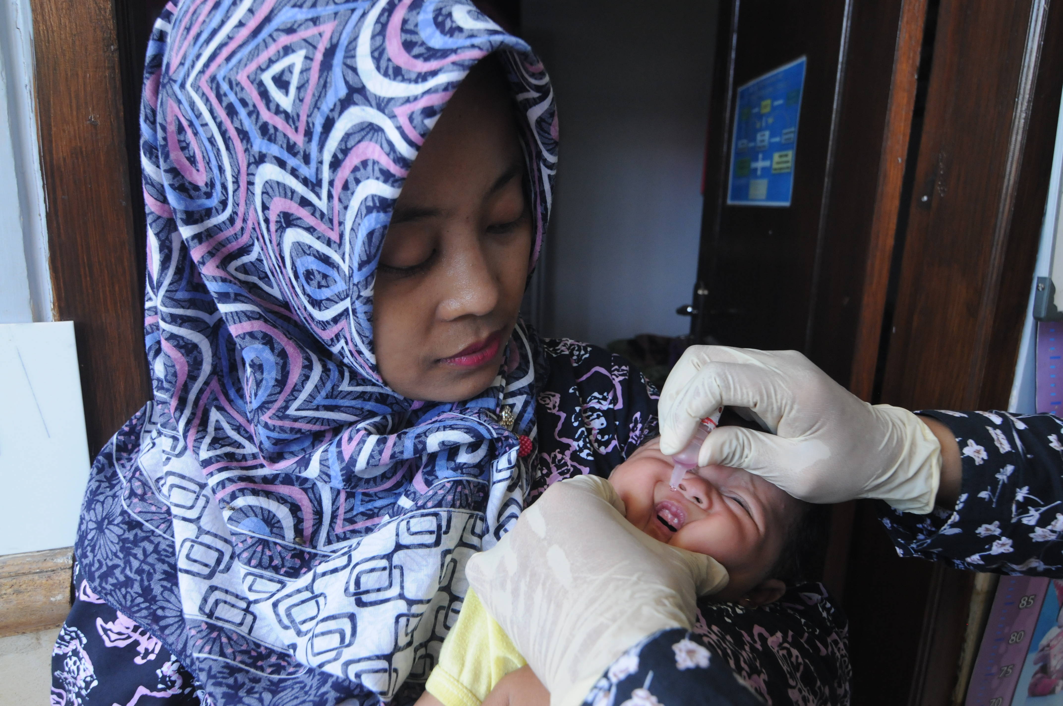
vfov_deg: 53.0
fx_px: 708
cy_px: 353
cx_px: 532
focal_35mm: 24
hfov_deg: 73.8
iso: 800
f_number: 5.6
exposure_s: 1/100
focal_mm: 16
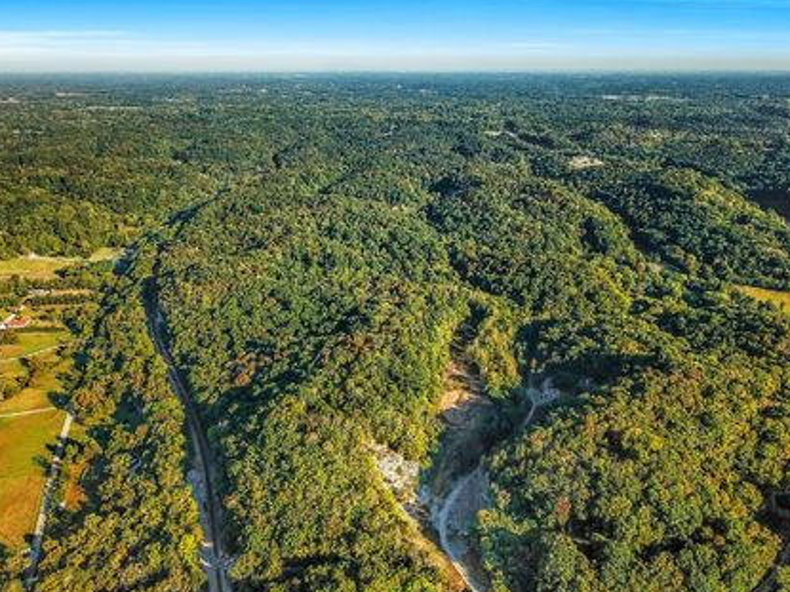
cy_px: 300
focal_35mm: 27
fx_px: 616
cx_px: 405
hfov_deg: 65.3
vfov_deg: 51.3
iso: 100
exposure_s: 1/800
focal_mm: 4.73
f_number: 2.2
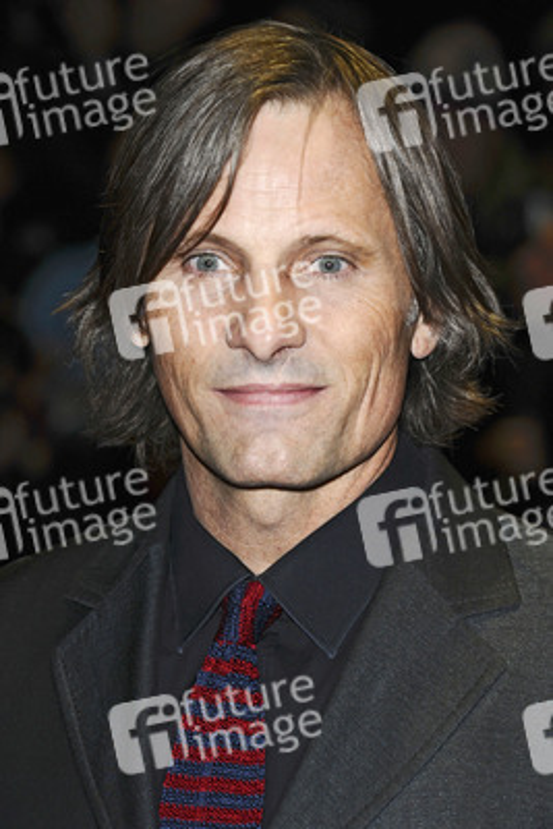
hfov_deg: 9.9
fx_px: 3177
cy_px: 414
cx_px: 276
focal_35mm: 138
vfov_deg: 14.9
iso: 320
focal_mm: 92
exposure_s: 1/250
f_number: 4.5
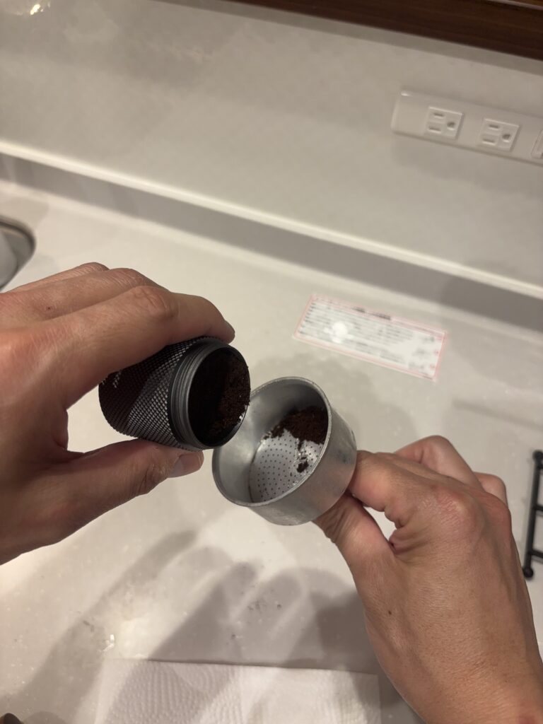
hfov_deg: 53.1
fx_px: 544
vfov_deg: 67.3
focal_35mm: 26
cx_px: 272
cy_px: 362
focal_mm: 5.96
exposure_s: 1/60
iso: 80
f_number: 1.6
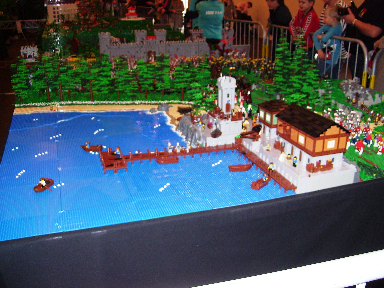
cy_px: 144
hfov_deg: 51.4
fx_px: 399
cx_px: 192
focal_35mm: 36
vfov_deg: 39.7
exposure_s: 1/60
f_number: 2.7
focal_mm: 6
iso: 100
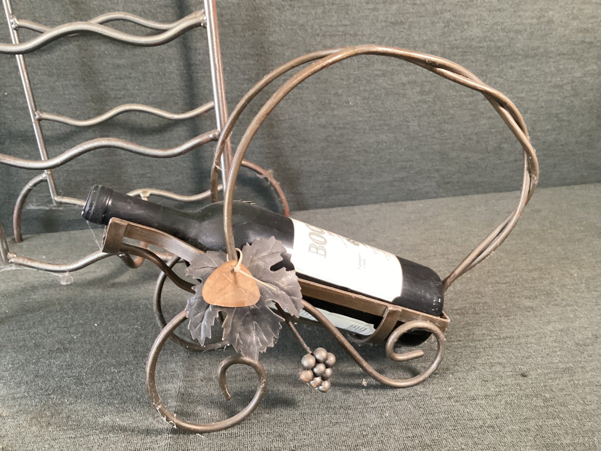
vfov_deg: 45.4
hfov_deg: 58.3
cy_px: 226
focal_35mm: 31
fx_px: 538
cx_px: 300
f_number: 2.4
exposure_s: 1/50
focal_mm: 3.3
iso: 320
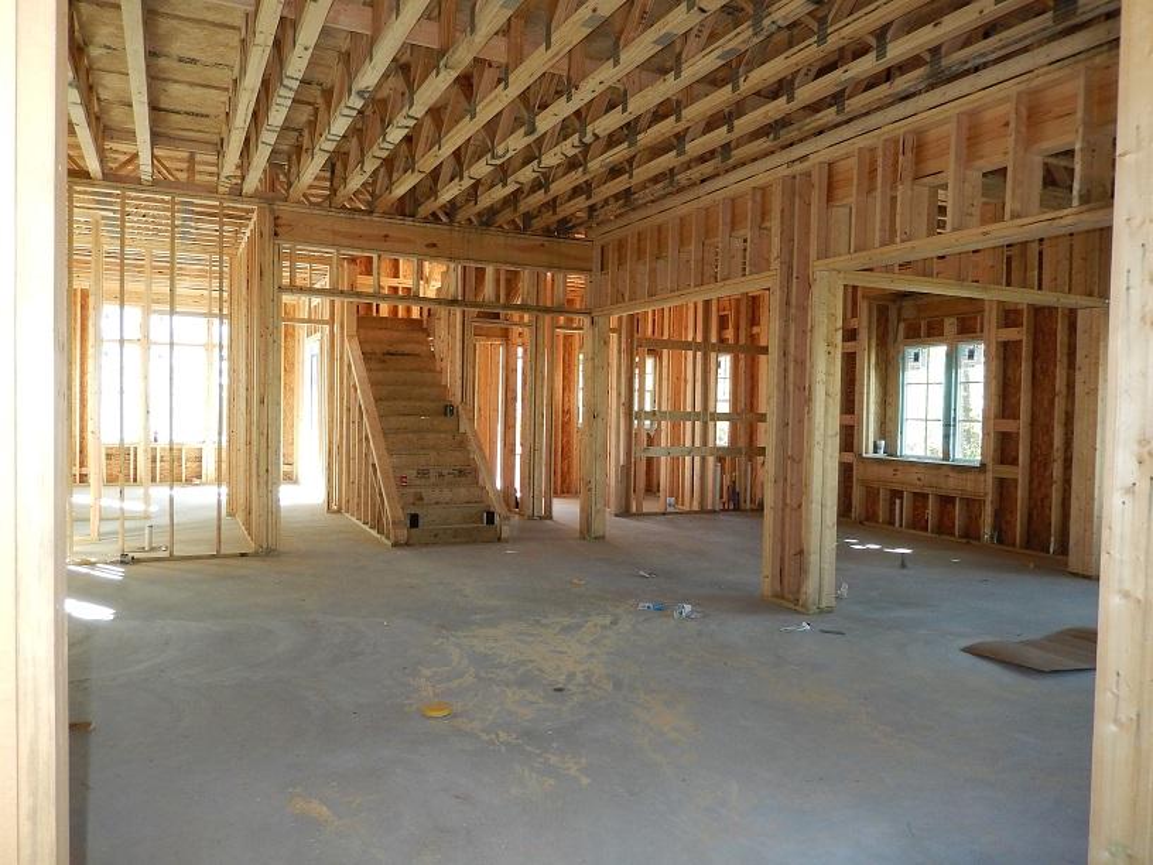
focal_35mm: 25
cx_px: 576
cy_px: 432
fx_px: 833
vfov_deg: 54.9
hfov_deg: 69.4
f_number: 3.4
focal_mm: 4.5
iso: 220
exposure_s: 1/30
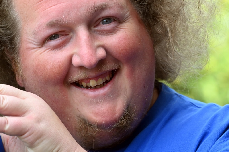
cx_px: 67
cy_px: 33
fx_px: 2244
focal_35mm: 353
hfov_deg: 5.8
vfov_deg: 3.9
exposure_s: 1/320
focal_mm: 200
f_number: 9
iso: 500
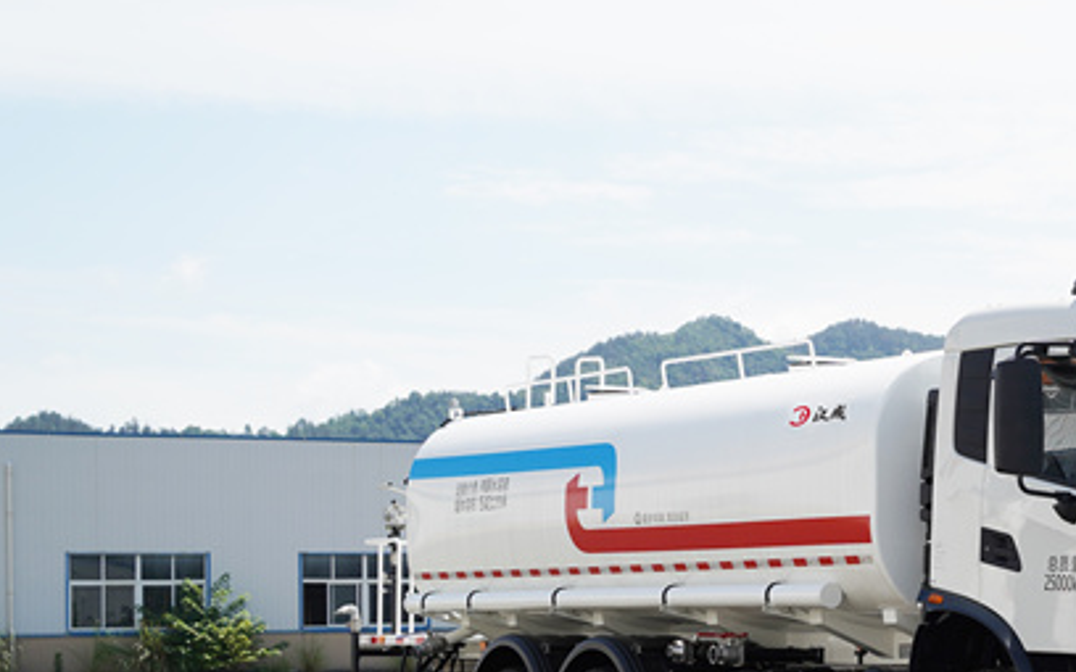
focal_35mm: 96
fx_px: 2815
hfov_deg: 21.2
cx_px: 942
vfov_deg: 13.5
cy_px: 560
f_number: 5
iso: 100
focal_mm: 48
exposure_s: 1/1250
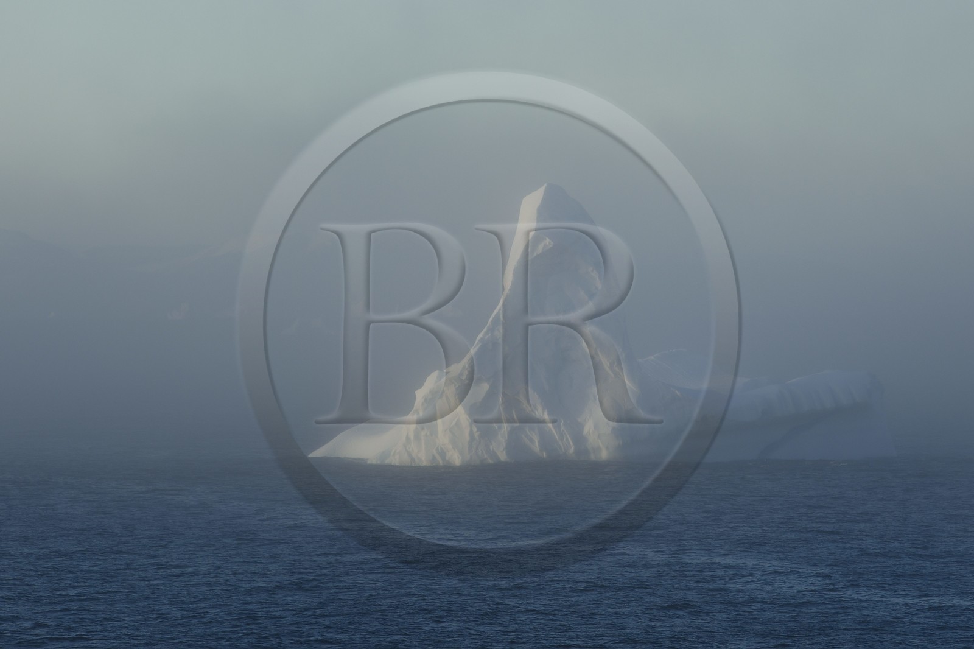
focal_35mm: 200
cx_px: 487
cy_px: 324
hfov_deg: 10.3
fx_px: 5410
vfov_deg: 6.9
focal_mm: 200
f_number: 7.1
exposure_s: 1/320
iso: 200
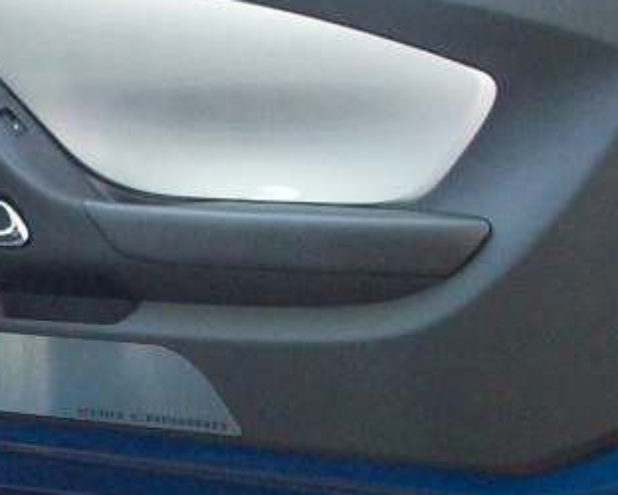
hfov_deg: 15.3
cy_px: 368
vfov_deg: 12.8
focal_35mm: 120
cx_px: -173
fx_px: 2196
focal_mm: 6.2
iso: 160
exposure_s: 1/45
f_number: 2.8
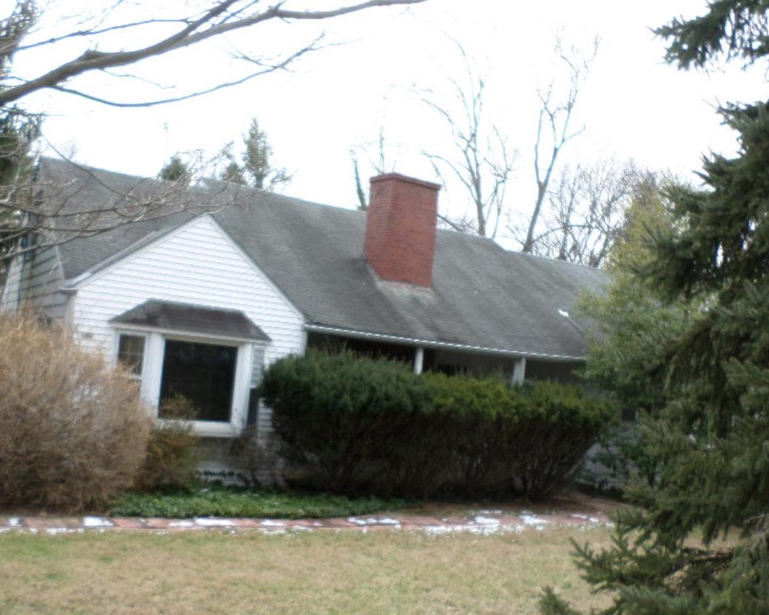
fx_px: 774
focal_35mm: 34
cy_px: 343
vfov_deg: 43.3
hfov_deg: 52.8
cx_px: 362
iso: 80
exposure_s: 1/350
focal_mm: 4.5
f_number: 2.5
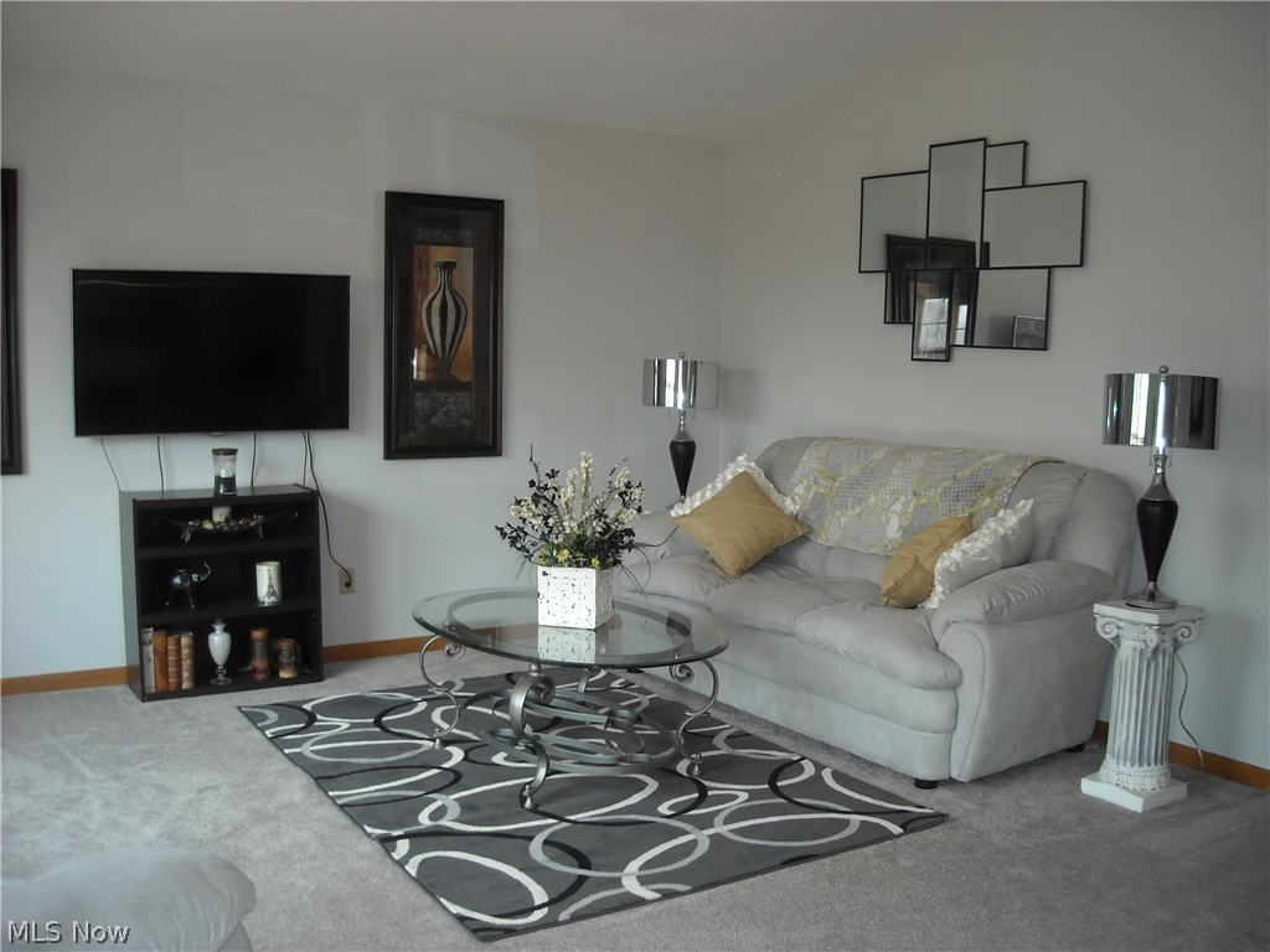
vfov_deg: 40.7
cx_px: 635
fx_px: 1284
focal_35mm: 35
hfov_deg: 52.6
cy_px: 476
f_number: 2.8
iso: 64
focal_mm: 5.7
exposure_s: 1/60
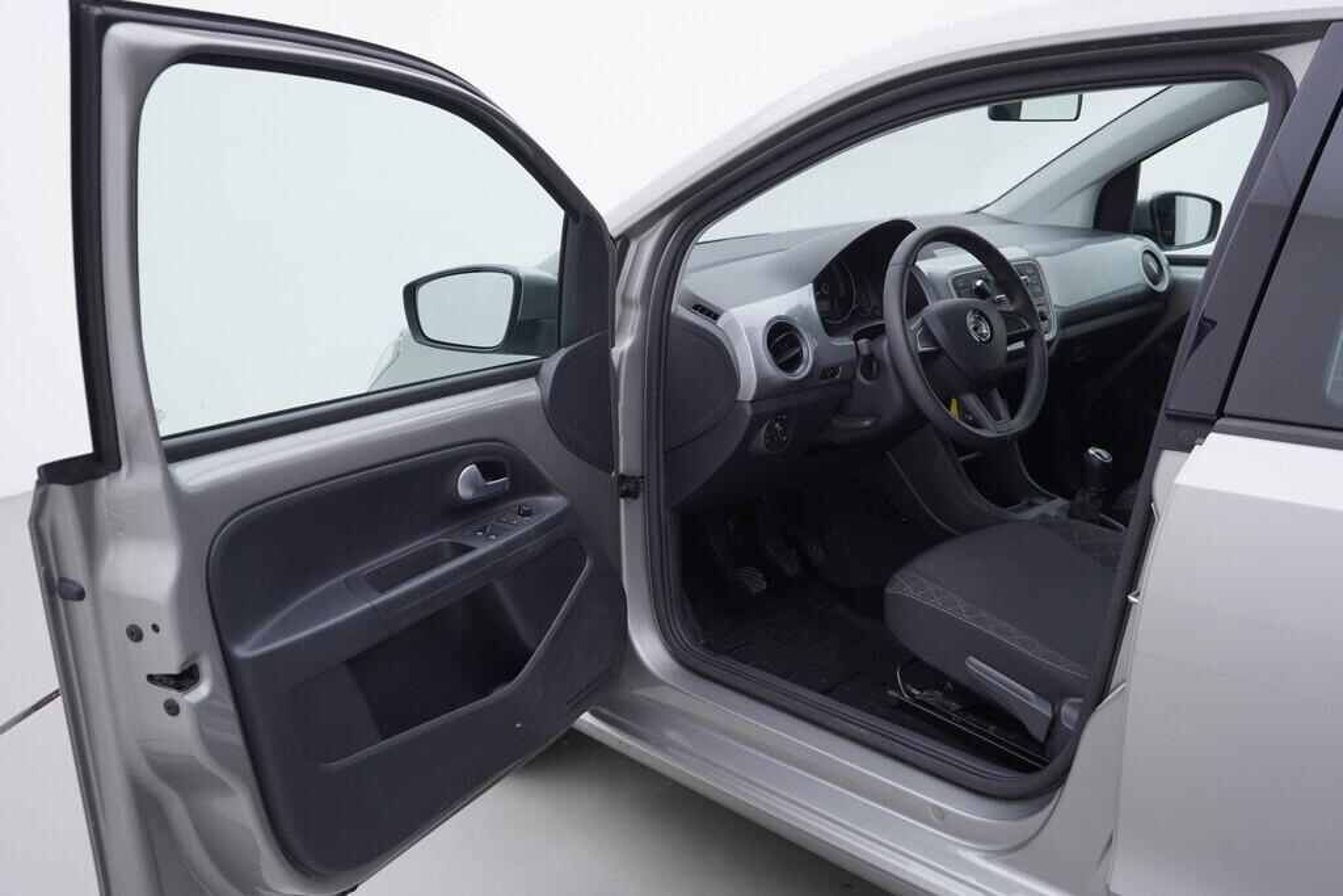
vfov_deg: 36.9
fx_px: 1343
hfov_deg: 53.1
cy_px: 448
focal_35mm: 36
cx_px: 672
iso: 125
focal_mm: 24
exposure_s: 1/60
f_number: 3.5
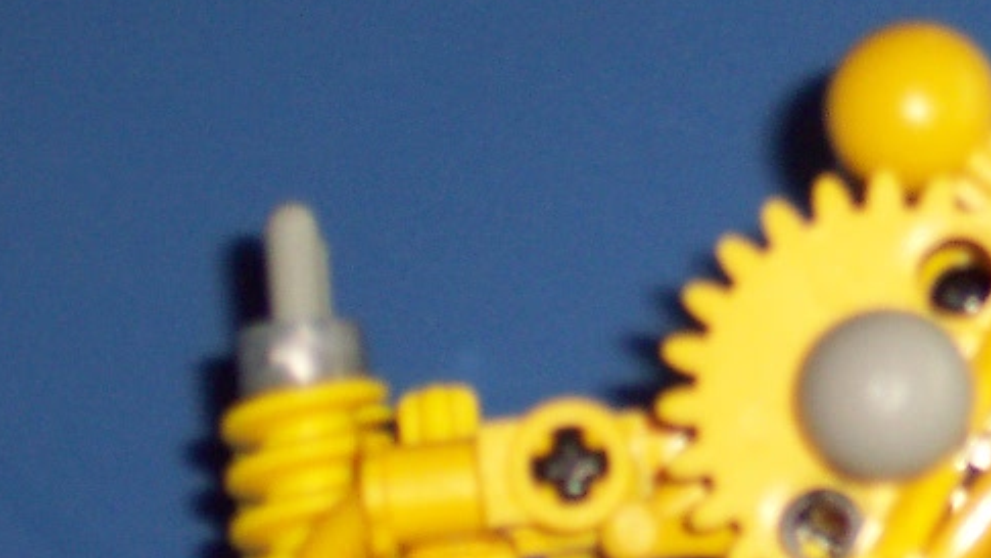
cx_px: 1138
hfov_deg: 6.5
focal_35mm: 330
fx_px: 8673
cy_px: 468
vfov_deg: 3.7
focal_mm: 24
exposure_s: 1/90
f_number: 4.8
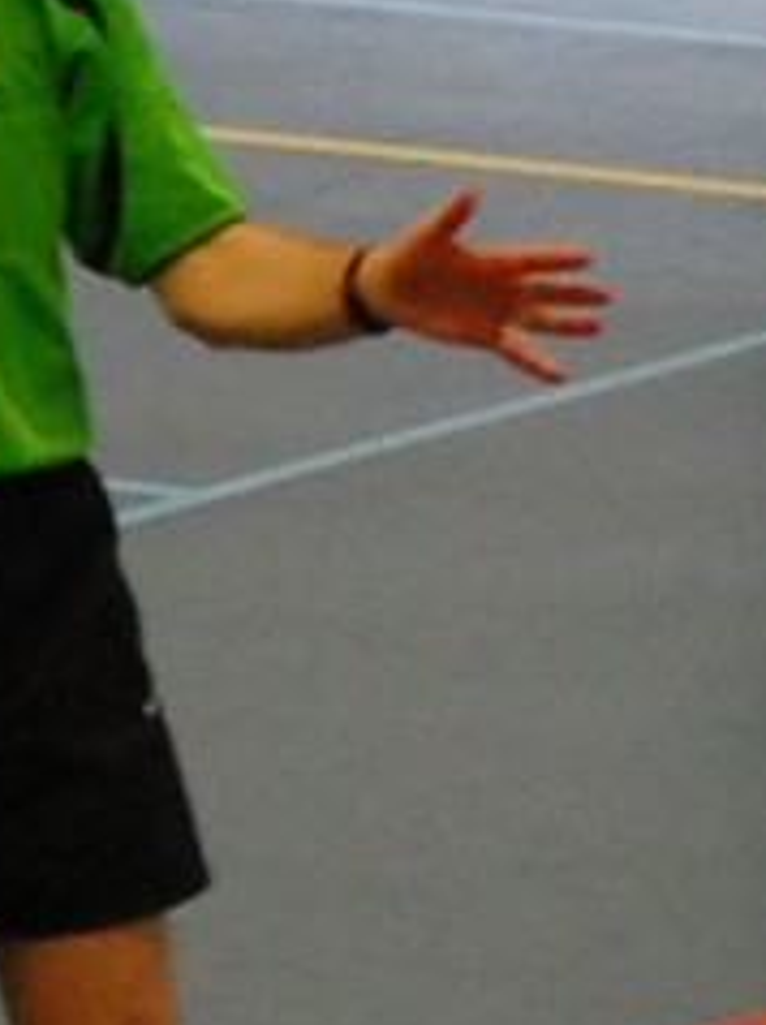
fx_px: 10081
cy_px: 706
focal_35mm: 341
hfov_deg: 4.3
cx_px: -254
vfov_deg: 5.8
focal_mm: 55
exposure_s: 1/60
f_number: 4
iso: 800
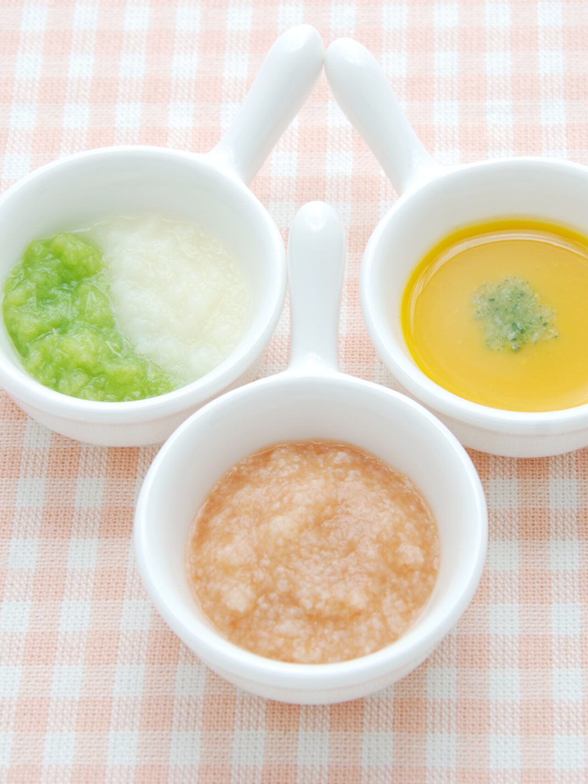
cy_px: 391
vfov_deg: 18.9
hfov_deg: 14.2
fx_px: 2355
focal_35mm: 104
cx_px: 320
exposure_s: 1/10
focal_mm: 48
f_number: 8
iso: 100
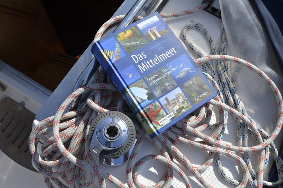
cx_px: 142
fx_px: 275
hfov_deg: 54.4
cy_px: 94
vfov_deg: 37.8
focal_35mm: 35
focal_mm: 35
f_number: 16
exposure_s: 1/400
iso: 400
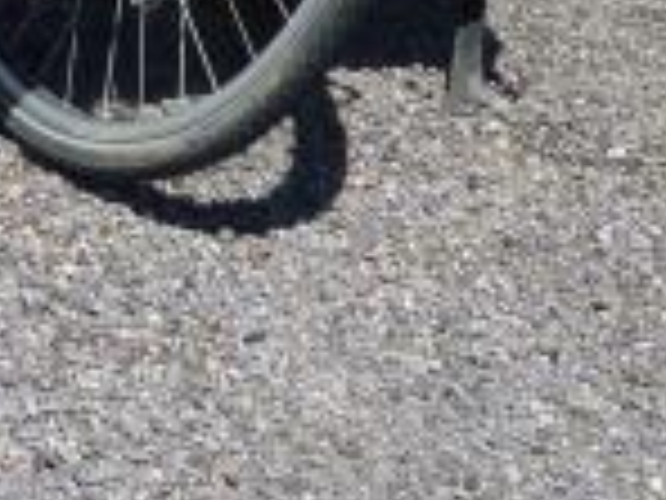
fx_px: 3021
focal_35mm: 157
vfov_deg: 8.5
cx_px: -338
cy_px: -788
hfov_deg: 12.0
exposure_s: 1/640
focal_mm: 4.7
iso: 80
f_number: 5.6
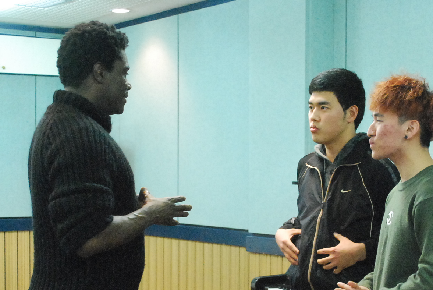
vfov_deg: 18.4
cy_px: 215
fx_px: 891
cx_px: 238
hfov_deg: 27.3
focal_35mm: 74
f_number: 4.8
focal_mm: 30
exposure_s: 1/30
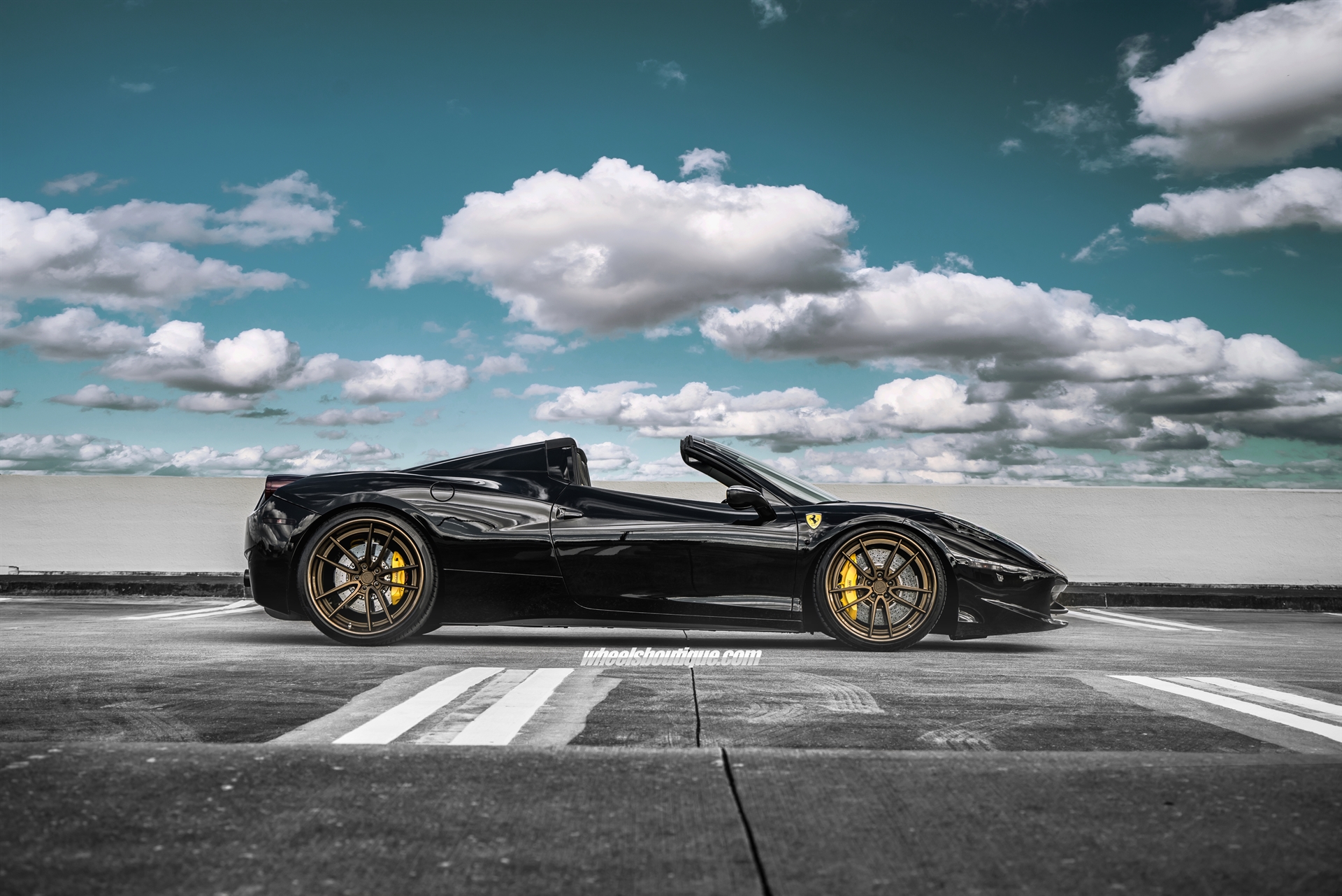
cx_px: 671
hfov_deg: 35.0
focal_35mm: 57
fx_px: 2125
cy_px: 448
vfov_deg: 23.8
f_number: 6.3
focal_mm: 57
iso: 250
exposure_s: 1/125
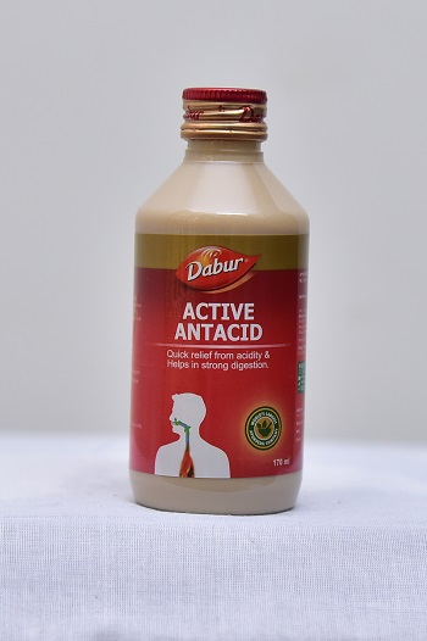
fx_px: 1104
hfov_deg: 21.9
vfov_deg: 32.4
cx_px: 214
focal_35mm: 62
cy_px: 320
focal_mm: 62
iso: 1250
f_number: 4
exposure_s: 1/125
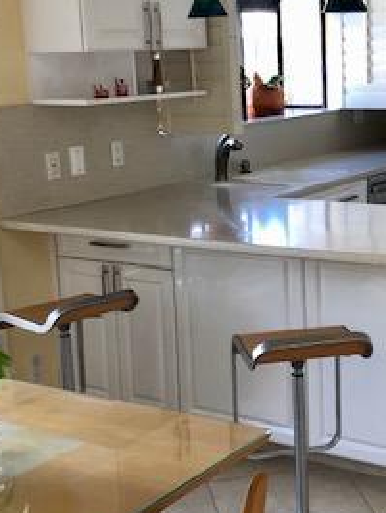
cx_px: 309
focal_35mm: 67
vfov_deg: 28.9
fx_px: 994
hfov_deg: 21.7
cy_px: 261
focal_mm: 3.99
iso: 25
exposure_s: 1/30
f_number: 1.8
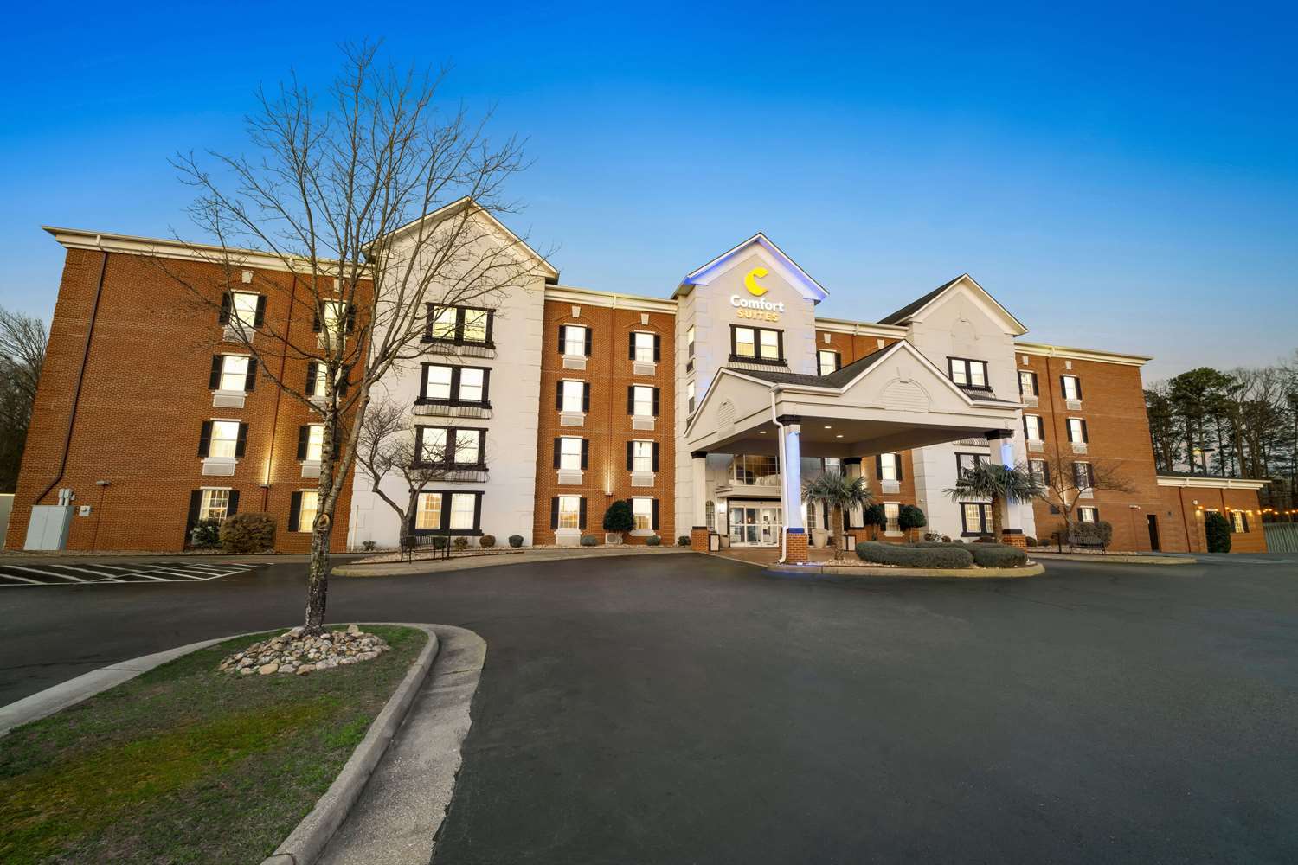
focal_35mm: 14
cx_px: 649
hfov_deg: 104.3
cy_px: 432
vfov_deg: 81.2
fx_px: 505
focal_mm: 14
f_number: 16
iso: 320
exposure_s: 2
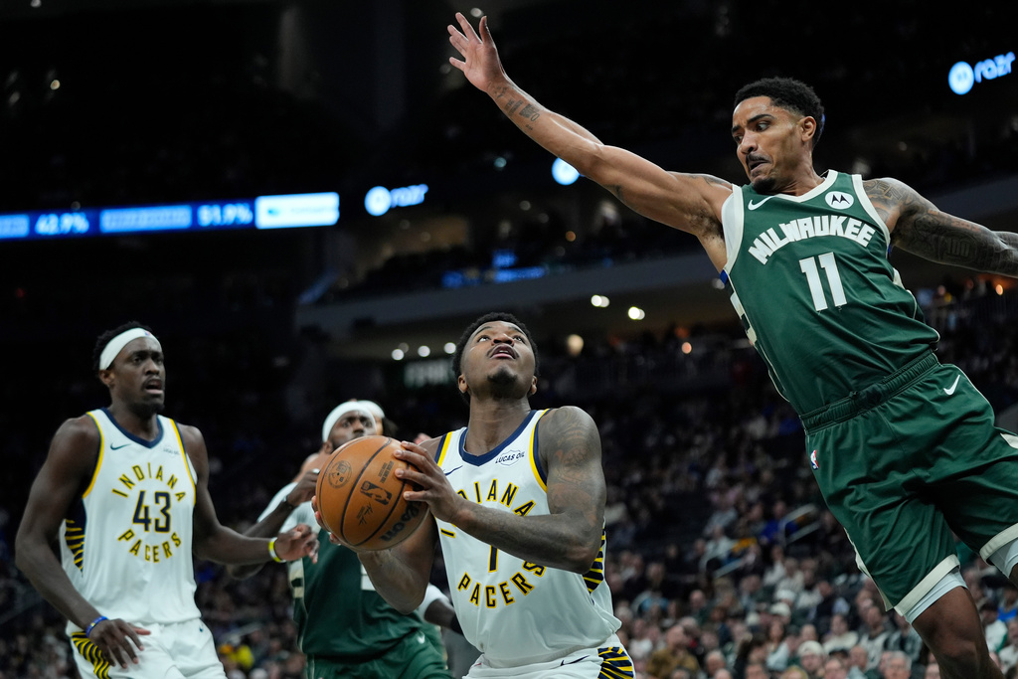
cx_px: 509
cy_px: 340
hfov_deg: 28.8
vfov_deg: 19.5
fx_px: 1980
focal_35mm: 70
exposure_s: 1/2000
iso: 3200
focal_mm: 70
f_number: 2.8
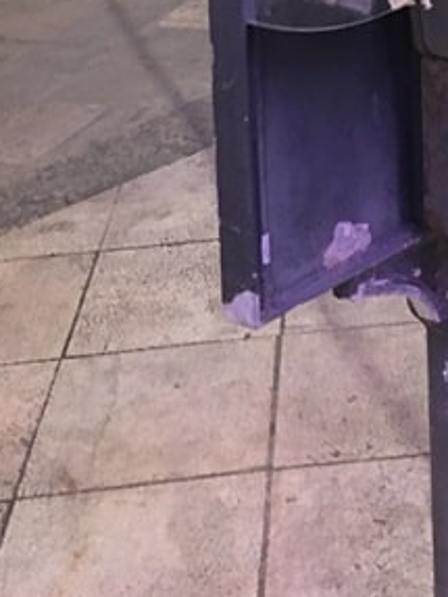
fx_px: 1396
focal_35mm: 81
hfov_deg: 17.4
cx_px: 529
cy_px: -196
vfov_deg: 21.6
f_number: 2.2
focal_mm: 4.15
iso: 400
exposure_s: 1/17
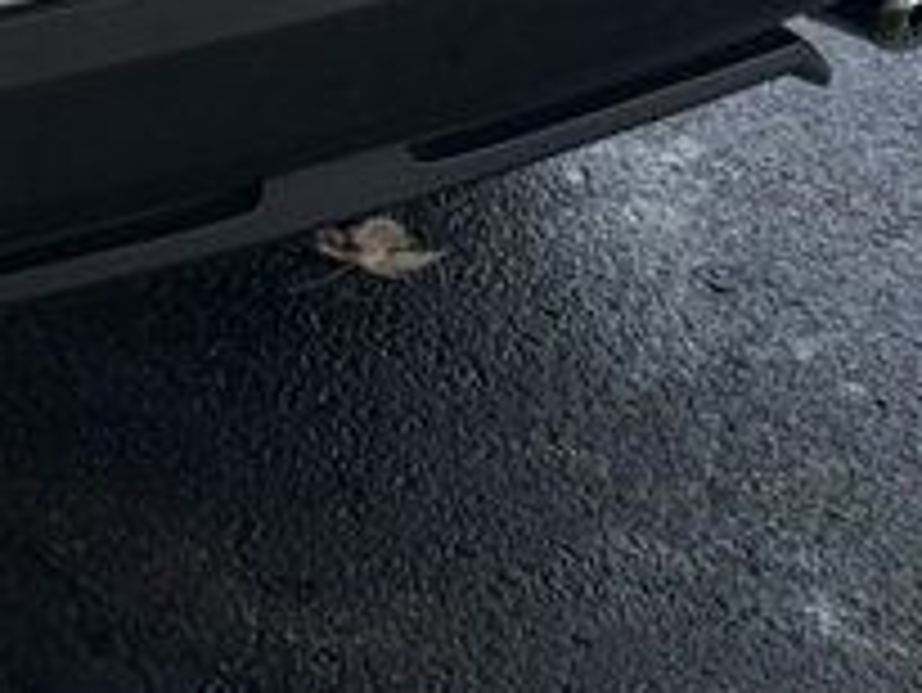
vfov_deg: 6.0
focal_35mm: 240
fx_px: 6396
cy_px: -796
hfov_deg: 7.9
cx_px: -971
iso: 64
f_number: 1.78
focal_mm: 6.76
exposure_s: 1/2146
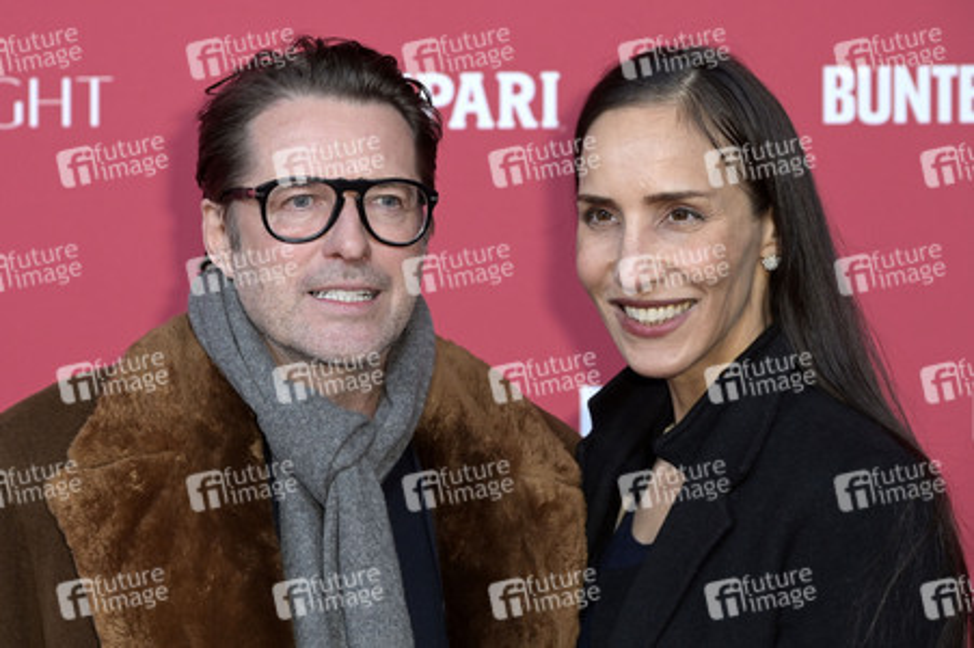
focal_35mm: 100
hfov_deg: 20.4
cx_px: 487
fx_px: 2703
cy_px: 324
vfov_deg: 13.7
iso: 1600
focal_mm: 100
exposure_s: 1/400
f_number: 5
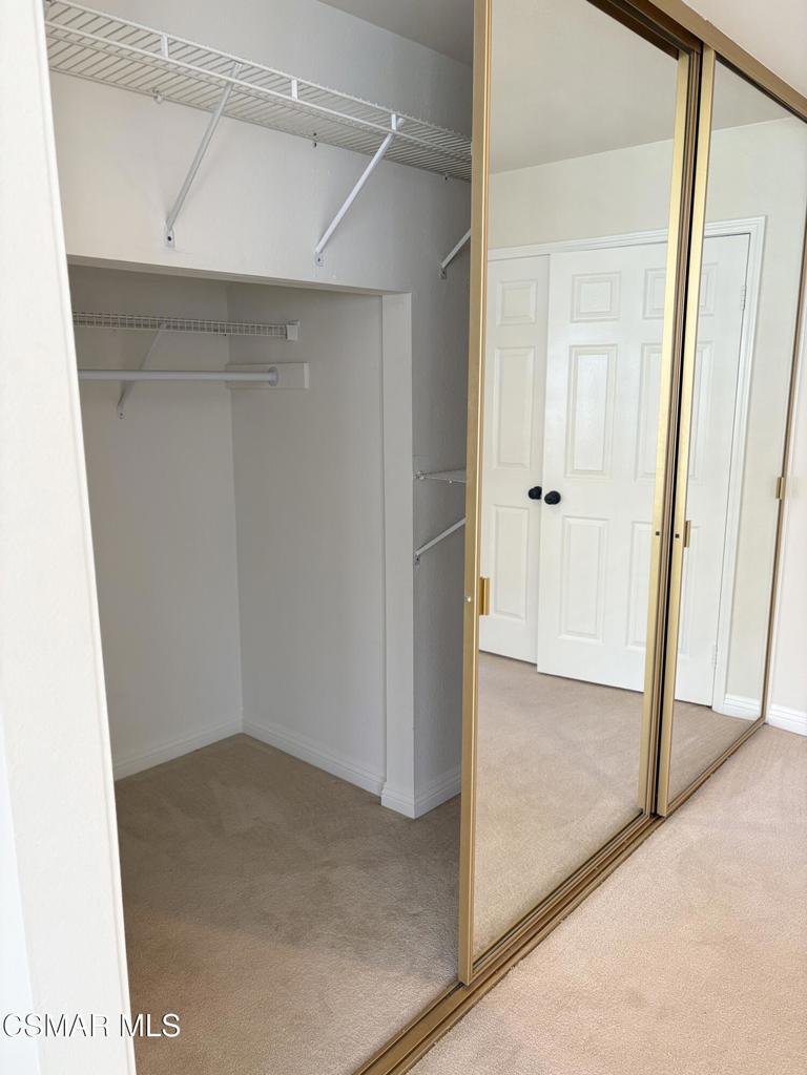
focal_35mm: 26
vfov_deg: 67.3
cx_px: 404
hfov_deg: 53.1
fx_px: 808
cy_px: 538
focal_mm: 5.96
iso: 125
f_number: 1.6
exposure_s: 1/120
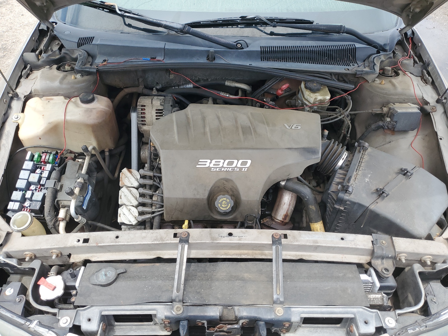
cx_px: 224
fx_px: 336
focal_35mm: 26
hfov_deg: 67.3
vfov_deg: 53.1
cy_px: 168
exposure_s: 1/625
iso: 50
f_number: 1.5
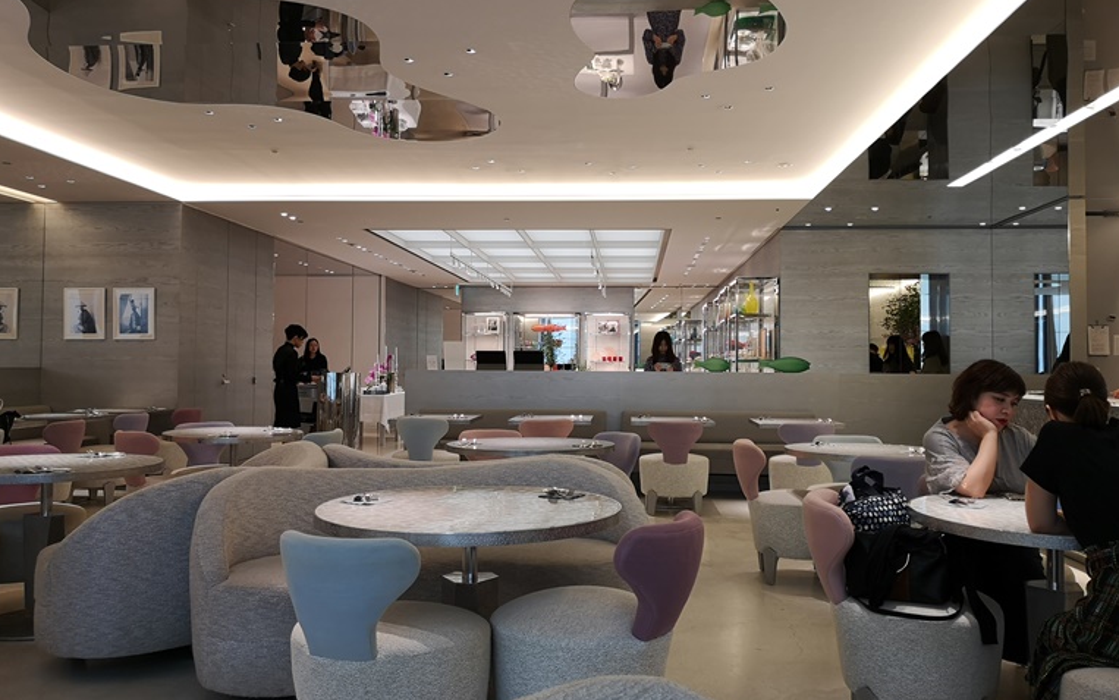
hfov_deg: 62.9
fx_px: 915
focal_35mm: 30
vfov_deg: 41.8
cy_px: 330
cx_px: 573
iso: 80
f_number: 1.8
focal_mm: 3.95
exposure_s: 1/100
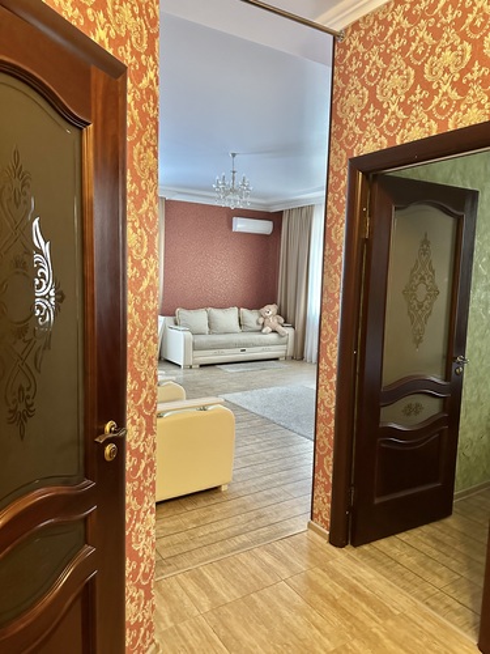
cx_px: 245
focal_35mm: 24
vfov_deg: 71.6
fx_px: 453
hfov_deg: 56.8
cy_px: 327
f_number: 1.78
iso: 800
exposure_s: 1/50
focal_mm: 6.86
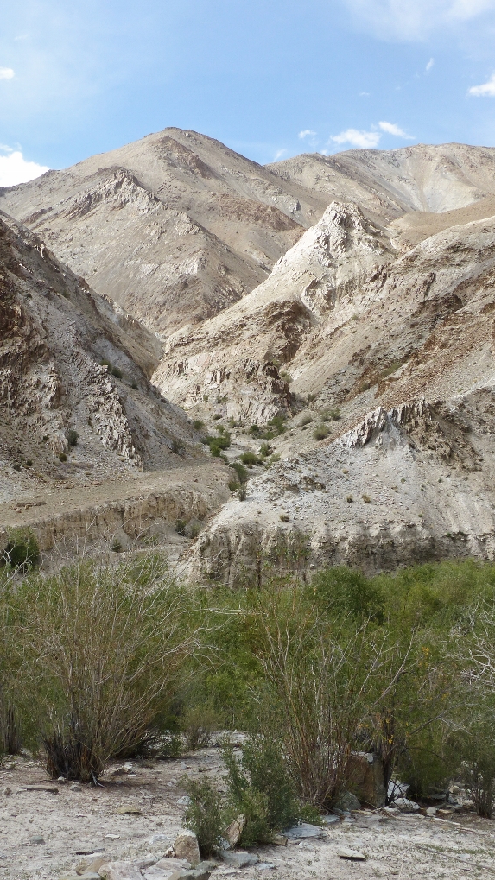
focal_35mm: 46
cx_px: 192
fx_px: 1074
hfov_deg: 25.9
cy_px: 439
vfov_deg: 44.6
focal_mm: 7.6
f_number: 8
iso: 100
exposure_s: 1/160
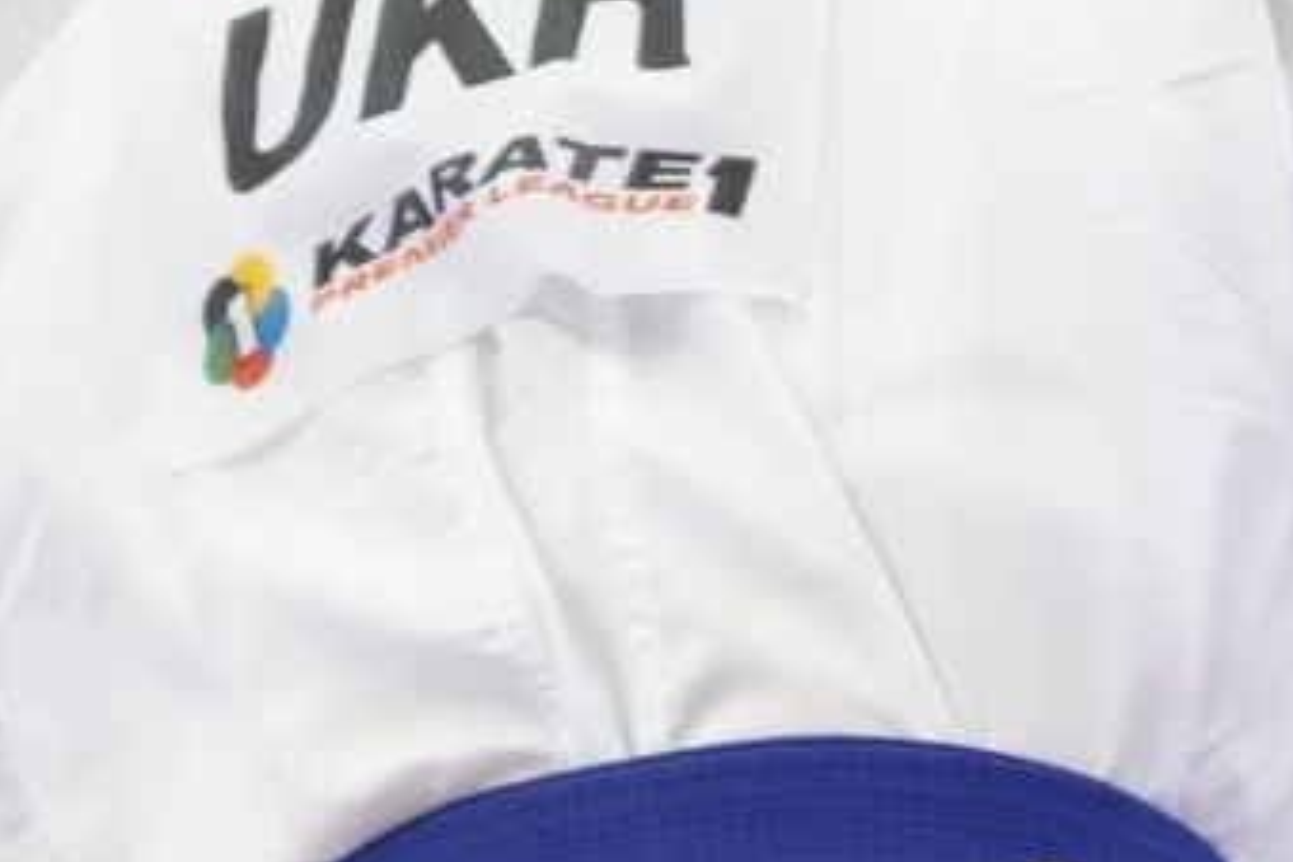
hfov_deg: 2.3
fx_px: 32646
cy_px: 111
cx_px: 3238
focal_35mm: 909
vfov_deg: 1.5
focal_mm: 171
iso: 5000
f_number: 2.8
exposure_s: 1/1000
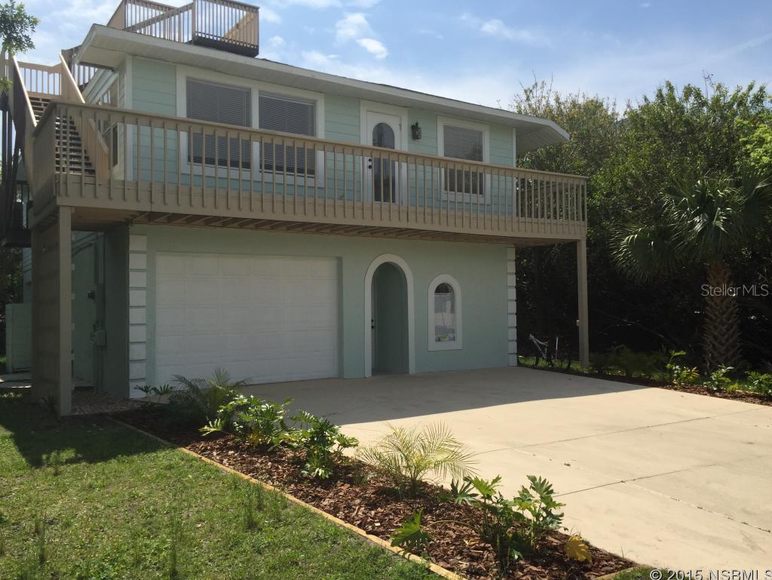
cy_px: 290
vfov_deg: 48.3
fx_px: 647
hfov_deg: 61.6
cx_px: 386
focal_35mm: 29
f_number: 2.2
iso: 32
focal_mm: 4.15
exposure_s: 1/3300
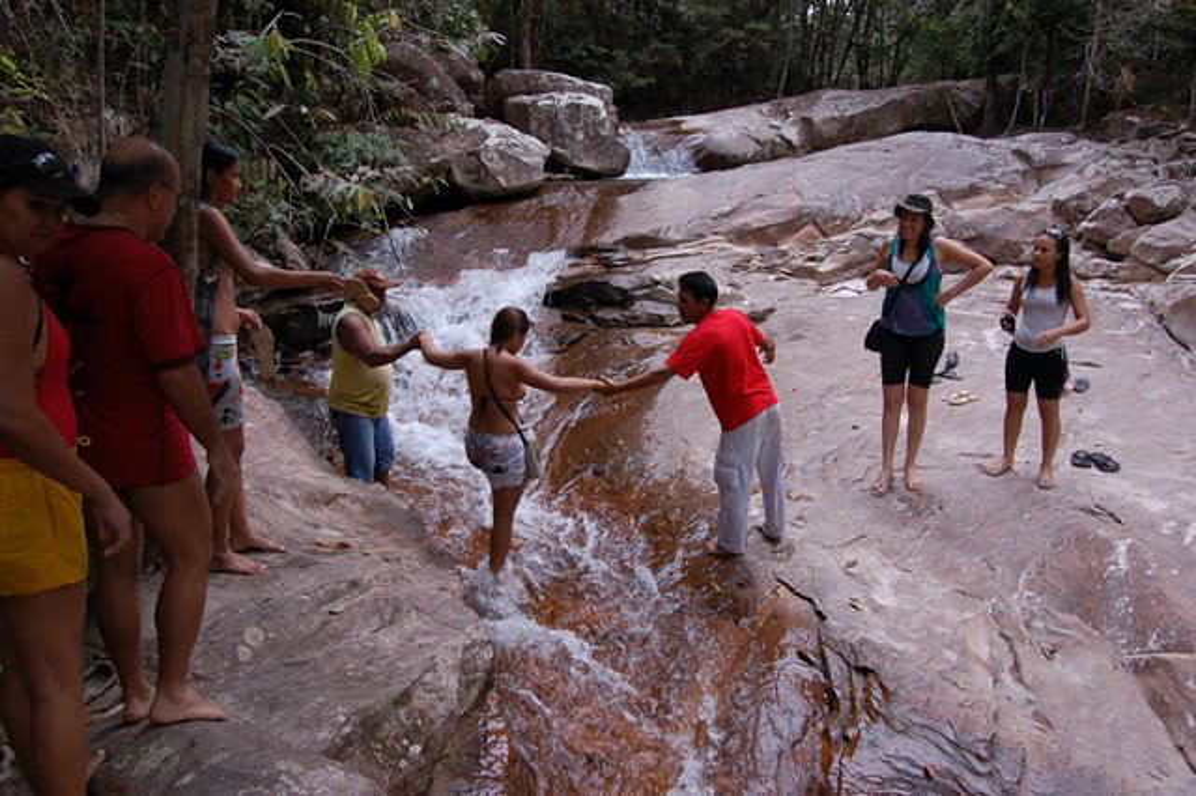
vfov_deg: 47.9
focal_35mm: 27
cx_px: 598
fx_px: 896
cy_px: 398
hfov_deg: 67.4
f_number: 5.6
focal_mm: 18
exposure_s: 1/125
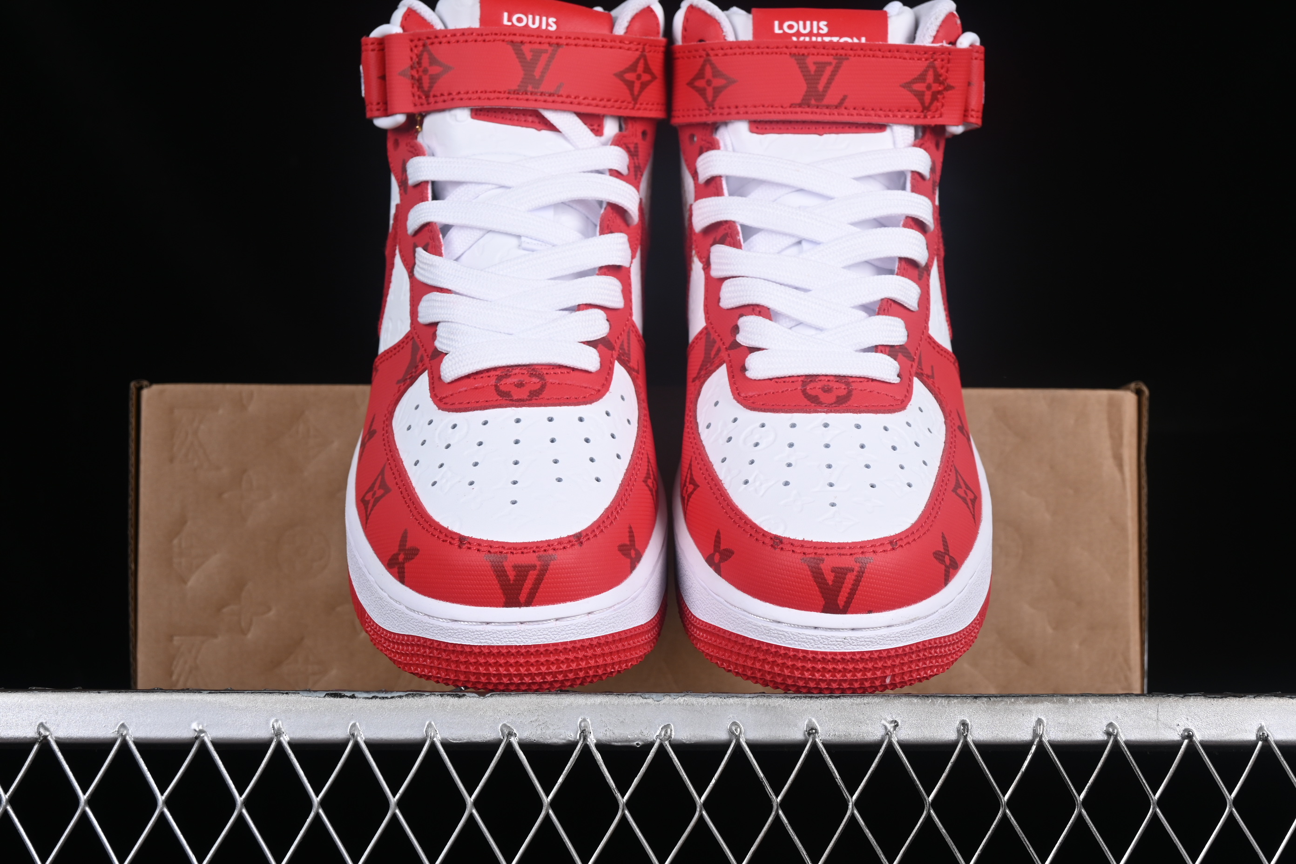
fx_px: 2700
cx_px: 648
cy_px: 432
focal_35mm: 75
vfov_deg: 18.2
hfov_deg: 27.0
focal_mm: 50
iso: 160
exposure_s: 1/80
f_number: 8
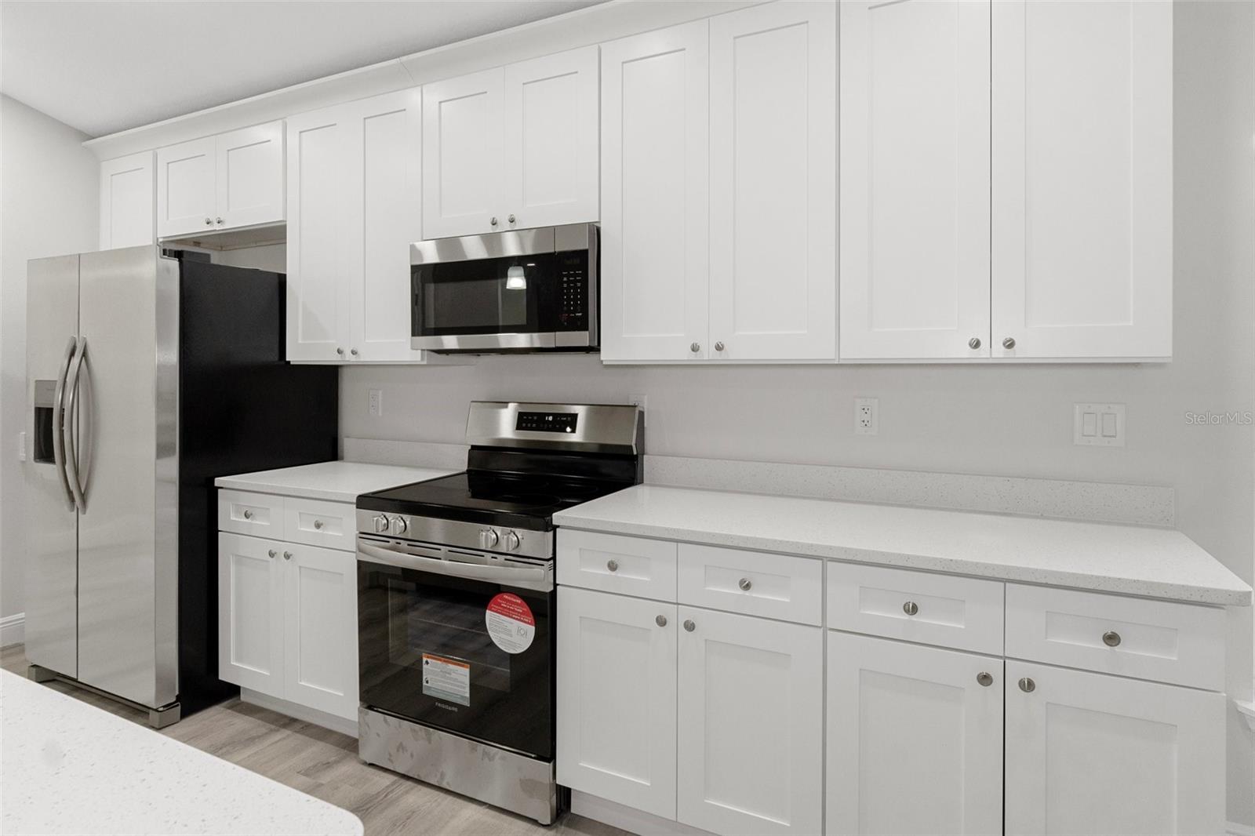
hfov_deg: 85.4
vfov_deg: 63.2
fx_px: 680
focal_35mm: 20
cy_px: 418
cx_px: 628
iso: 640
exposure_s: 1/10
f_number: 8
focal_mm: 13
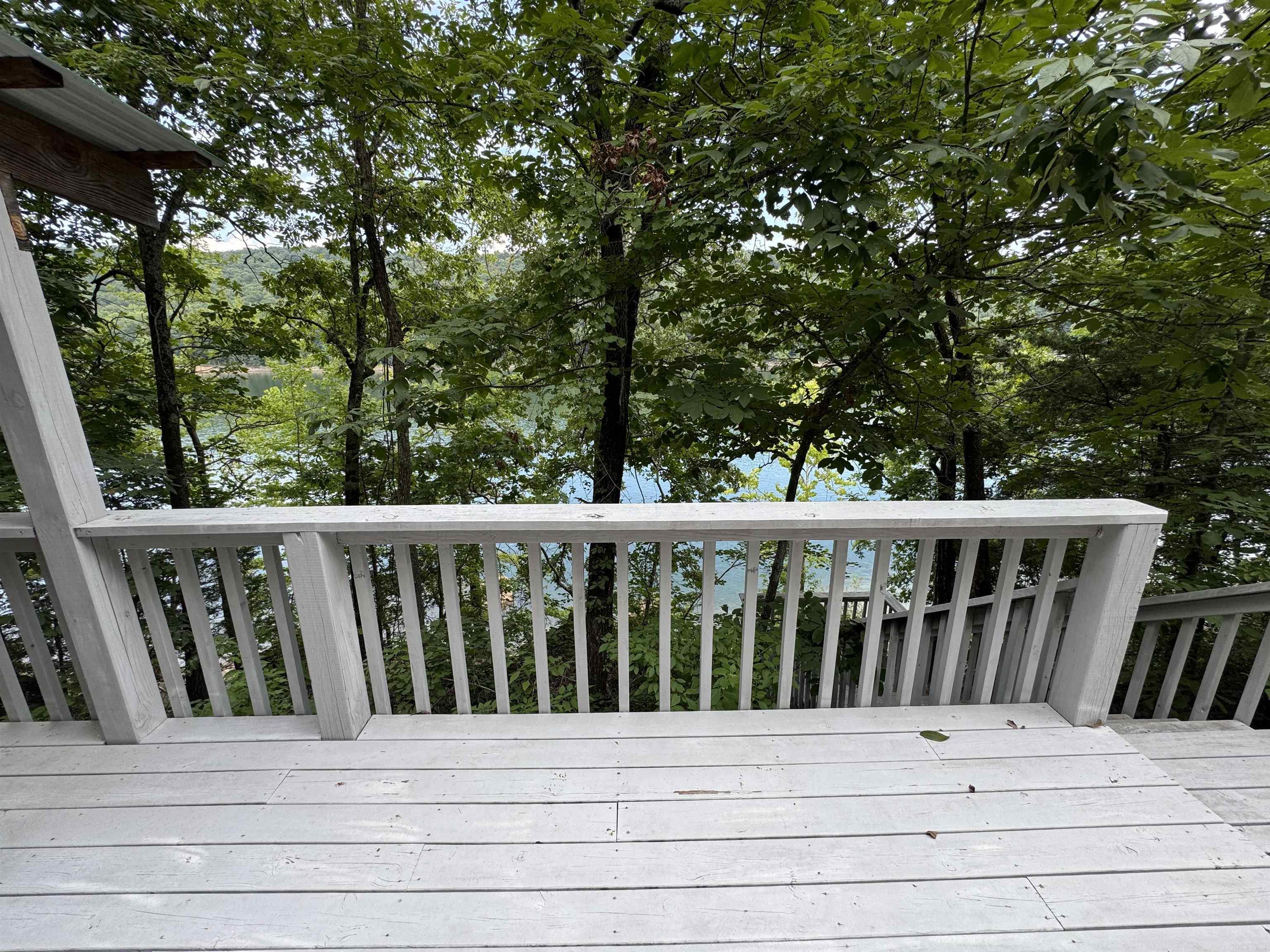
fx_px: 514
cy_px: 476
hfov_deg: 102.1
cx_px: 635
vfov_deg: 85.7
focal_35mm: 14
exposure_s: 1/109
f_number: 2.2
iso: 40
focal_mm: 2.22
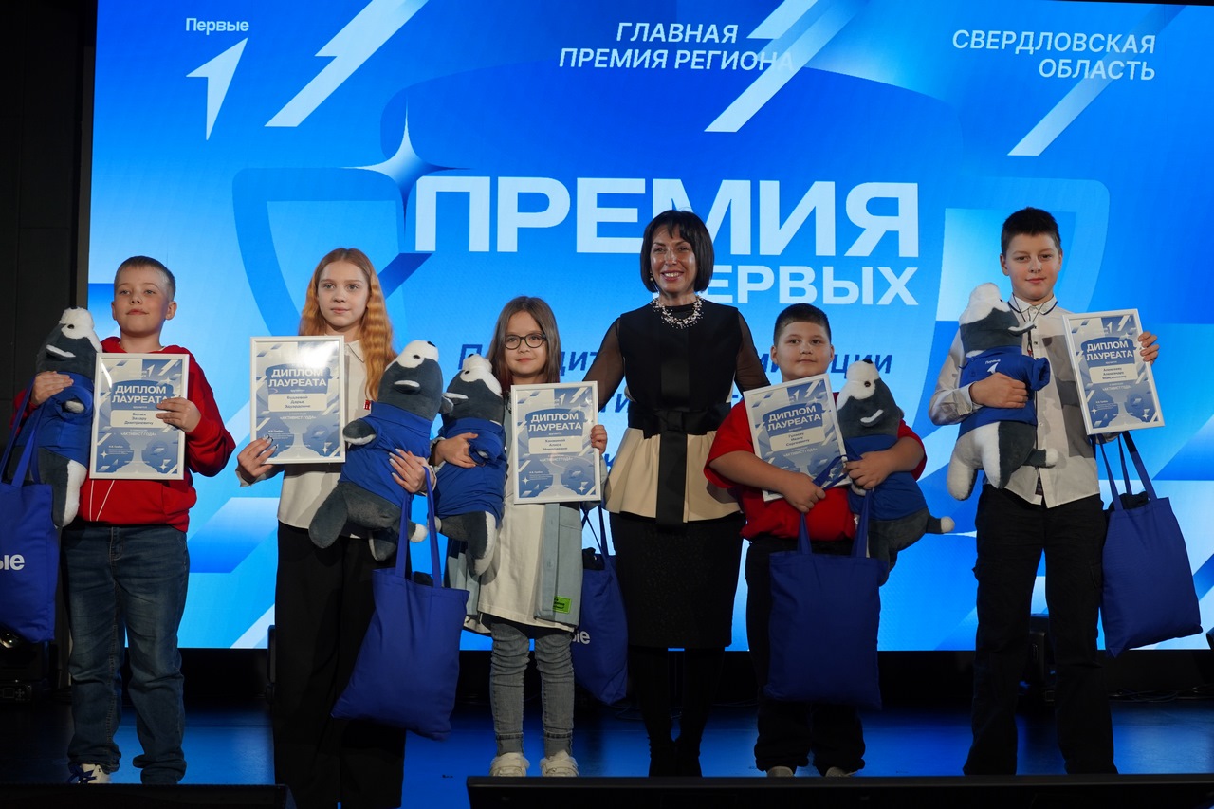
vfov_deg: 31.9
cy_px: 404
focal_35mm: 42
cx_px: 607
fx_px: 1416
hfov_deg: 46.4
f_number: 4
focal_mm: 28
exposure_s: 1/160
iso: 250
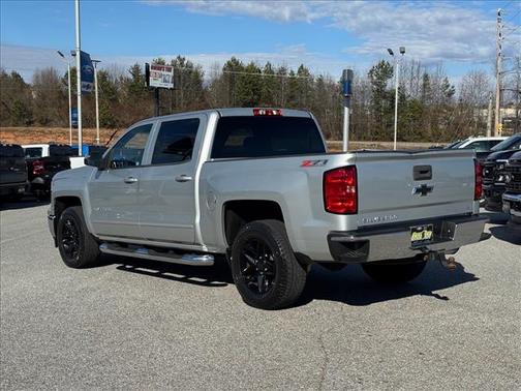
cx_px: 260
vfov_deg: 30.3
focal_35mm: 48
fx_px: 722
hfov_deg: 39.7
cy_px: 196
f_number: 1.78
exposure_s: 1/5848
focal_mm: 6.76
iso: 64
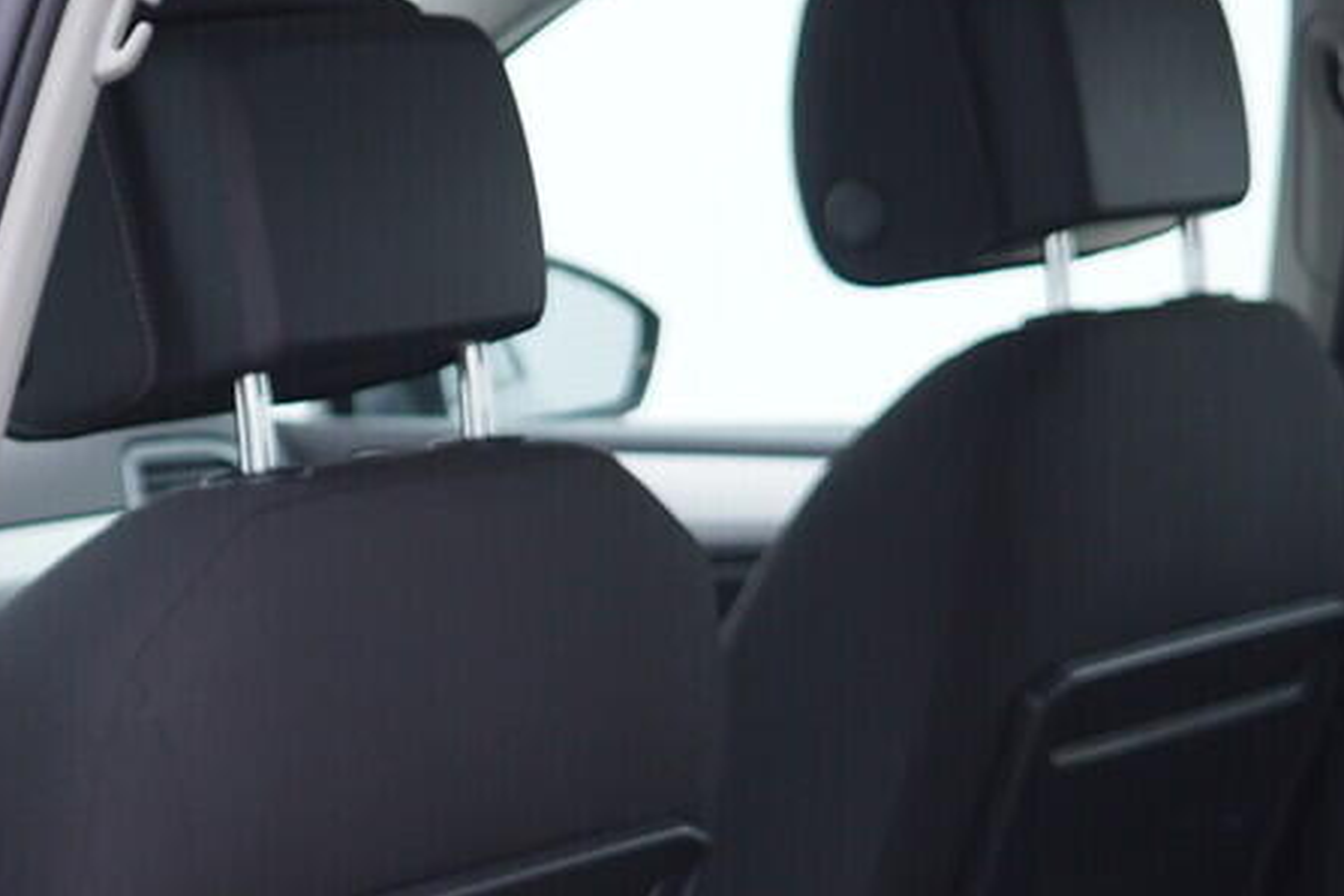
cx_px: 159
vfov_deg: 11.5
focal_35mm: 116
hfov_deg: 17.4
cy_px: 1140
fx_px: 4330
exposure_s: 1/40
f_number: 2.8
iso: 125
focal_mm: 24
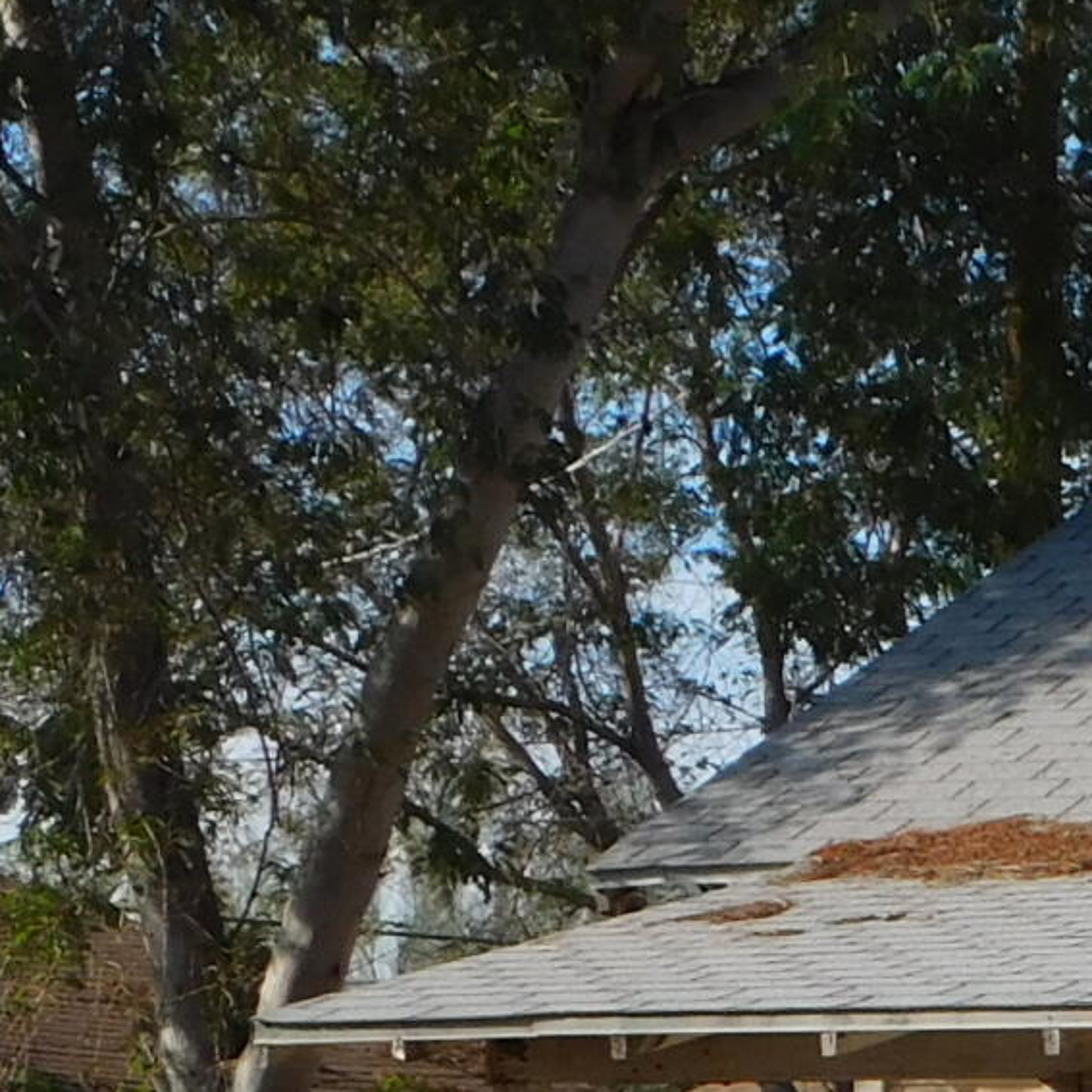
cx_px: 2134
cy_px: 957
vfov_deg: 9.3
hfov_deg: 8.9
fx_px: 6674
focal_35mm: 187
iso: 125
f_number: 3.6
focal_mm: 7.1
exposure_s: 1/1000
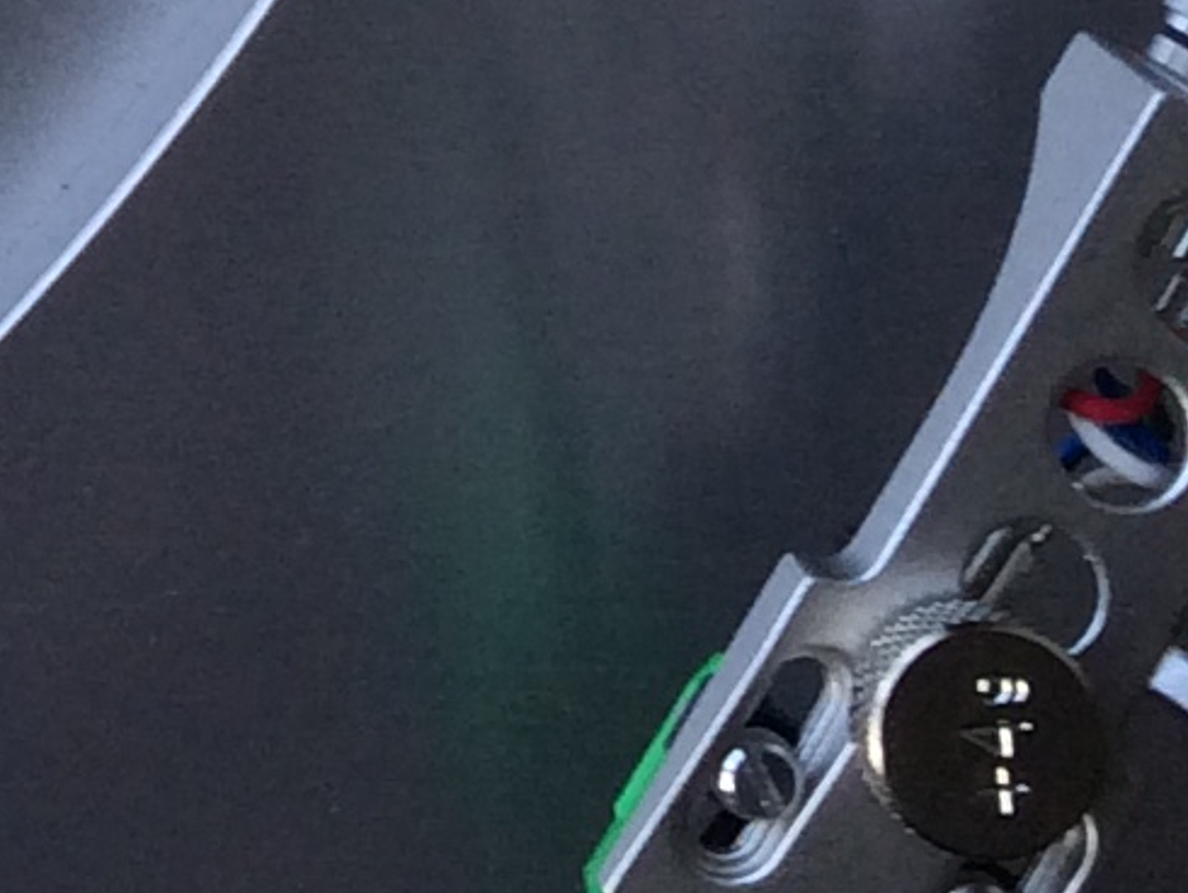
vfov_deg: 7.0
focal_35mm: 193
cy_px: -1648
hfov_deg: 9.5
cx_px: -1217
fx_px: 6627
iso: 40
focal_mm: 4.15
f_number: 2.2
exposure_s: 1/50
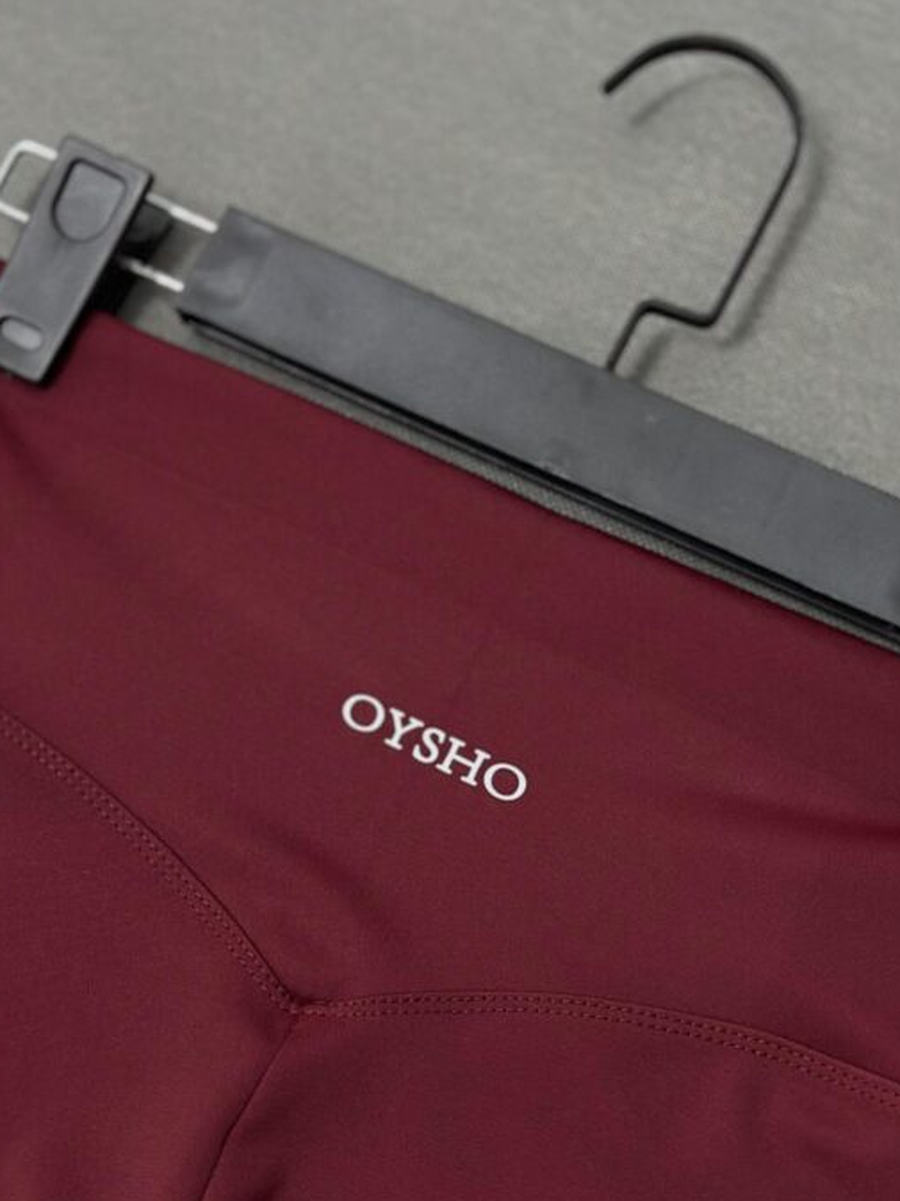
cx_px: 610
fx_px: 2636
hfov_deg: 19.3
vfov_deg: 25.6
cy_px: 719
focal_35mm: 76
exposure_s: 1/40
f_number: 1.78
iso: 400
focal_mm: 6.86
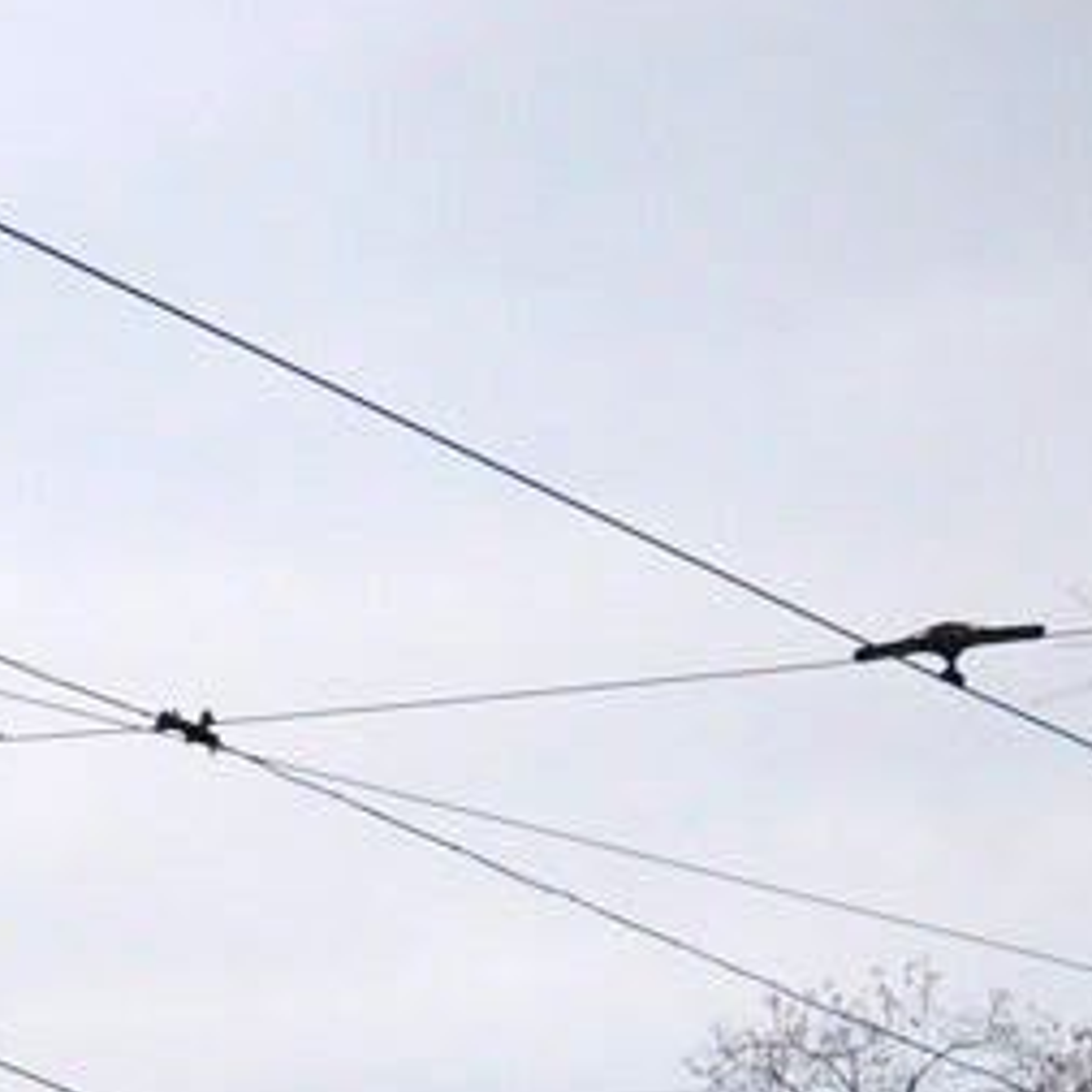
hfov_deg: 7.9
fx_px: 7531
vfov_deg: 8.1
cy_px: 1603
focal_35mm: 211
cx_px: -1191
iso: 400
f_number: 5.3
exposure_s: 1/250
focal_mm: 35
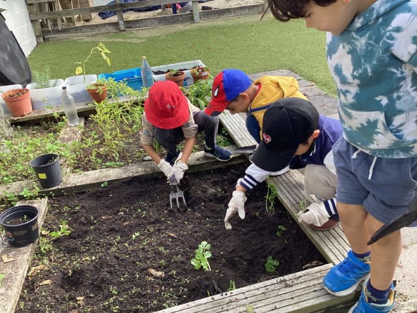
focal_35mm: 31
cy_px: 156
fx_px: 373
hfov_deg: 58.4
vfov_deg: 45.4
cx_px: 208
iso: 32
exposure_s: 1/100
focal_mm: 3.3
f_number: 2.4
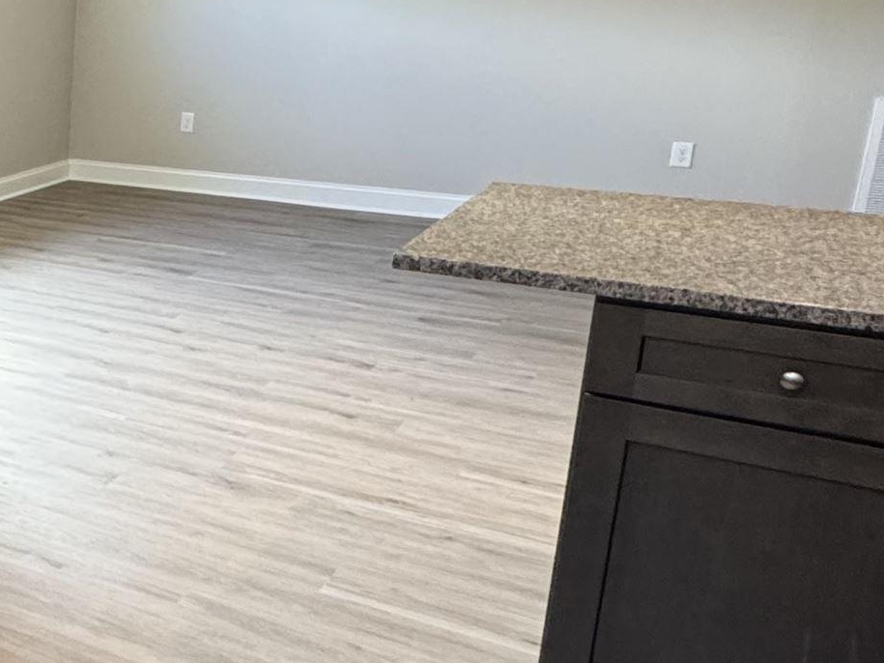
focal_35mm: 47
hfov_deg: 29.4
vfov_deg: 30.7
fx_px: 1200
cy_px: 236
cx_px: -357
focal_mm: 2.22
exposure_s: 1/60
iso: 320
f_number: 2.2
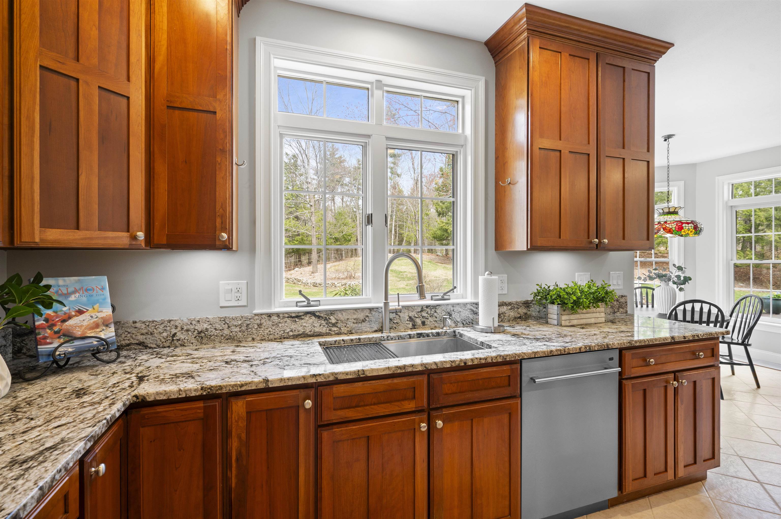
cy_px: 260
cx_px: 390
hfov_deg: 95.0
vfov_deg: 72.0
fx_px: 358
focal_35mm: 16
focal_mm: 16.5
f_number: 7.1
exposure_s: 1/2.5
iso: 250
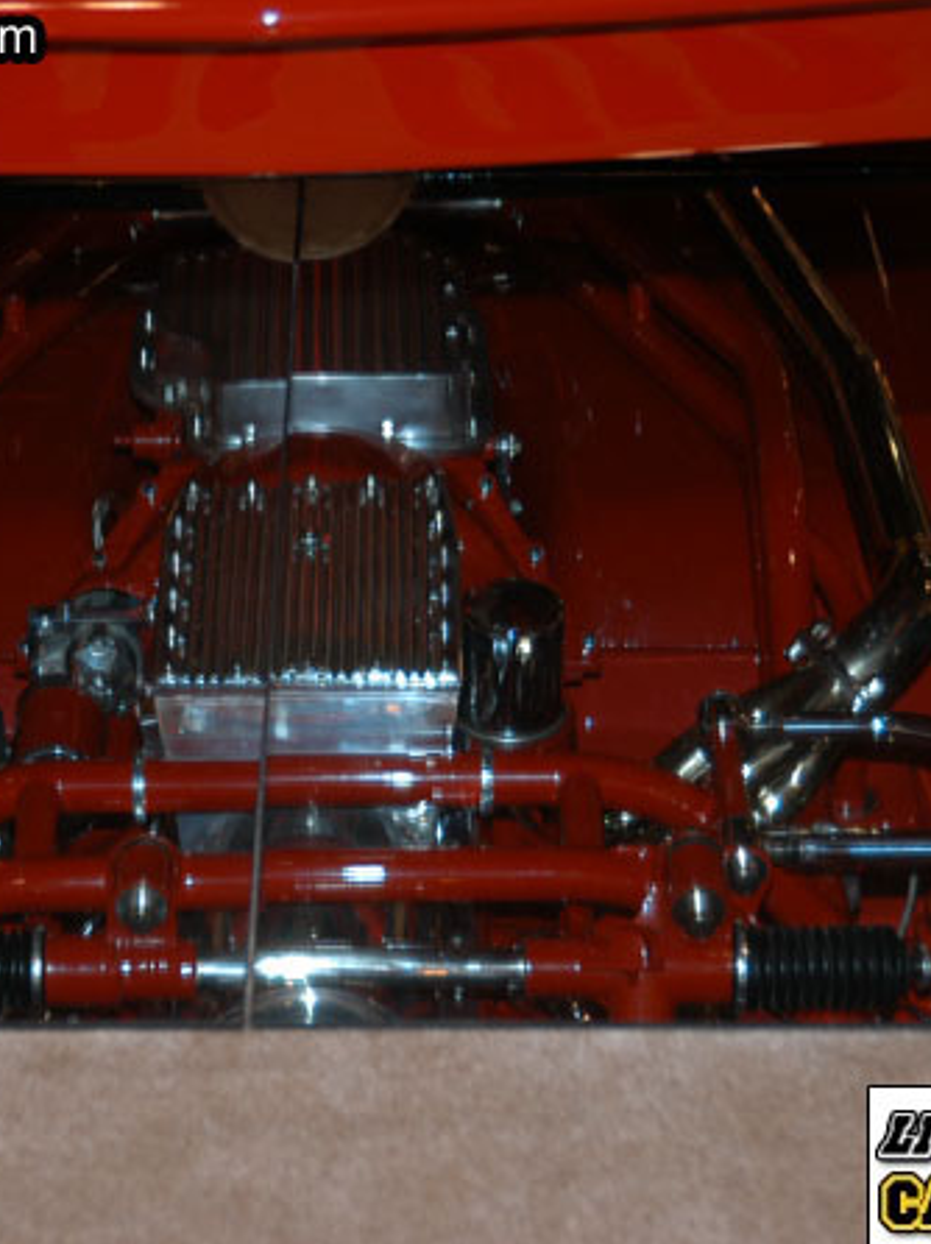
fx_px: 4559
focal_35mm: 127
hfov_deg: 11.6
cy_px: 625
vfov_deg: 15.5
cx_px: 255
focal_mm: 58
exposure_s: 1/60
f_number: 5
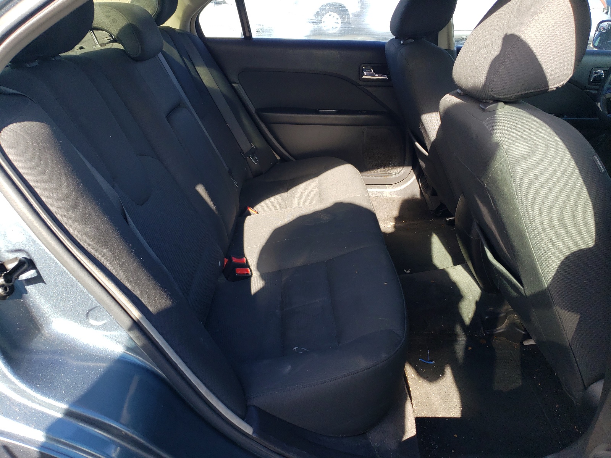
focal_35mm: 26
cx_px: 306
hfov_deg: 67.3
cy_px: 229
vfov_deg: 53.1
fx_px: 459
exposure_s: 1/370
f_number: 1.5
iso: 50
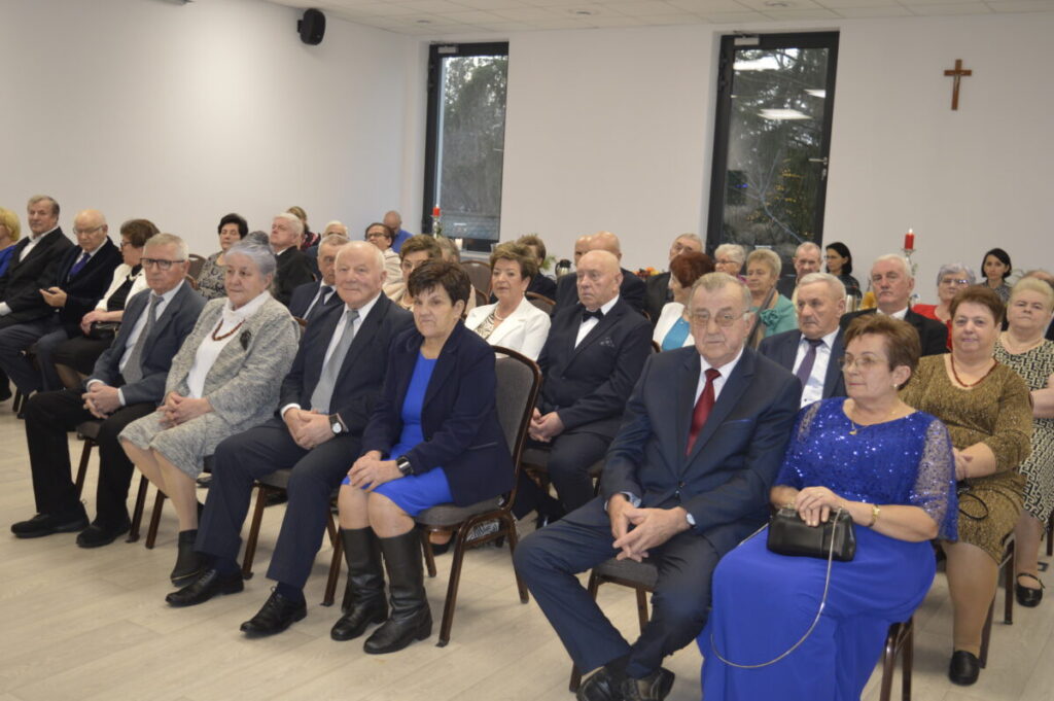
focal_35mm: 38
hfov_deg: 51.3
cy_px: 350
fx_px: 1097
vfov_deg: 35.4
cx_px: 527
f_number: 4
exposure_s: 1/60
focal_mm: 25
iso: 500
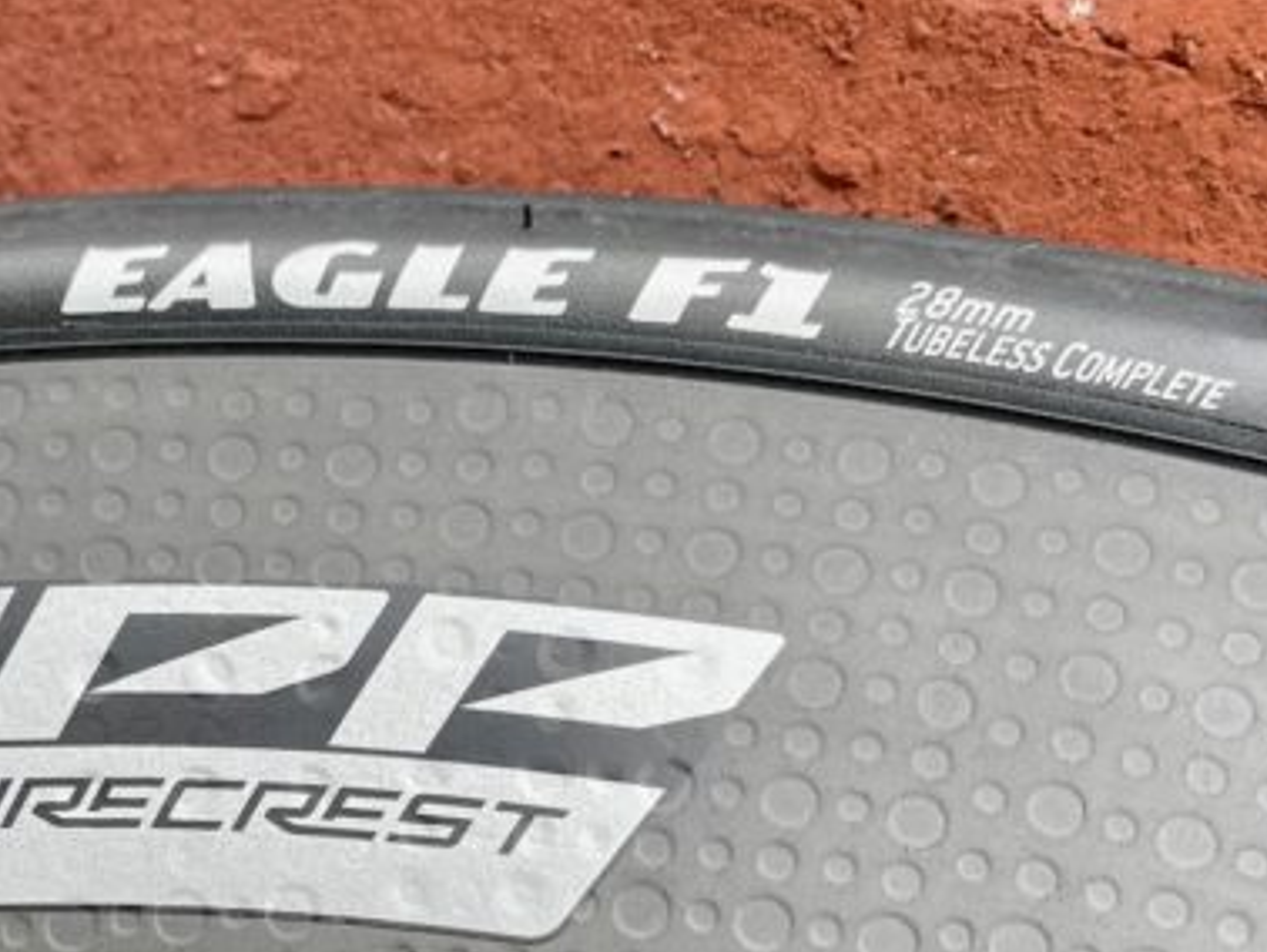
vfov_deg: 25.6
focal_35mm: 55
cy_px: 888
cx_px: 345
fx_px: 2014
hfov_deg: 34.3
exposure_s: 1/368
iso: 32
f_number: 1.6
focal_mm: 5.1
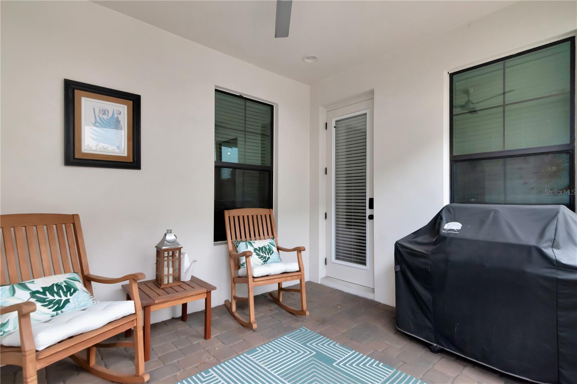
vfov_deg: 72.0
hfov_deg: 95.0
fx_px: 264
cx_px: 288
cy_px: 192
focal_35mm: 16
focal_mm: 11
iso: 1250
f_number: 8
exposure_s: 1/320
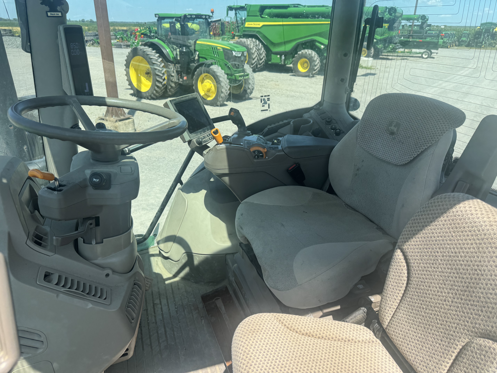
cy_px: 186
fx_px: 345
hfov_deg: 71.6
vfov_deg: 56.8
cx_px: 248
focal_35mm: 24
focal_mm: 6.76
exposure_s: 1/1818
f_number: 1.78
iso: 80
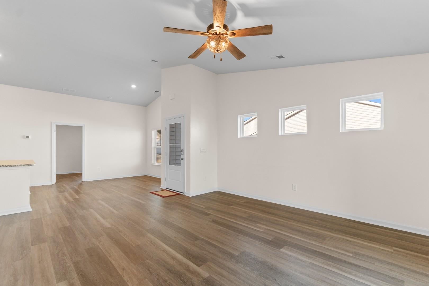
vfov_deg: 77.3
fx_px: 179
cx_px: 214
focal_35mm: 15
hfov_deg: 100.4
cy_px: 143
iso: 100
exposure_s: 1/1.25
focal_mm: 10
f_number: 4.5
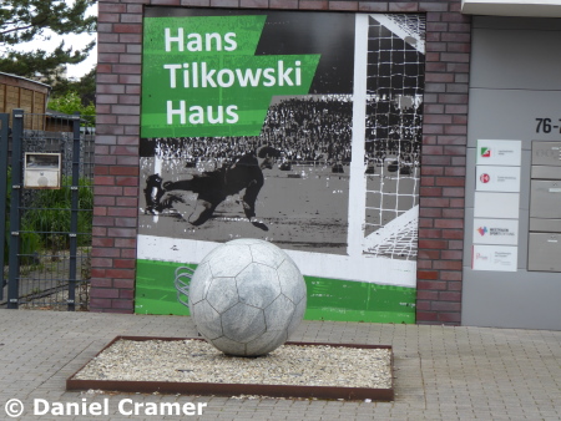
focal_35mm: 106
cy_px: 210
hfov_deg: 18.5
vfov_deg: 14.0
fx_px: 1719
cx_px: 280
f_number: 5.1
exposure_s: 1/60
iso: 100
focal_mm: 19
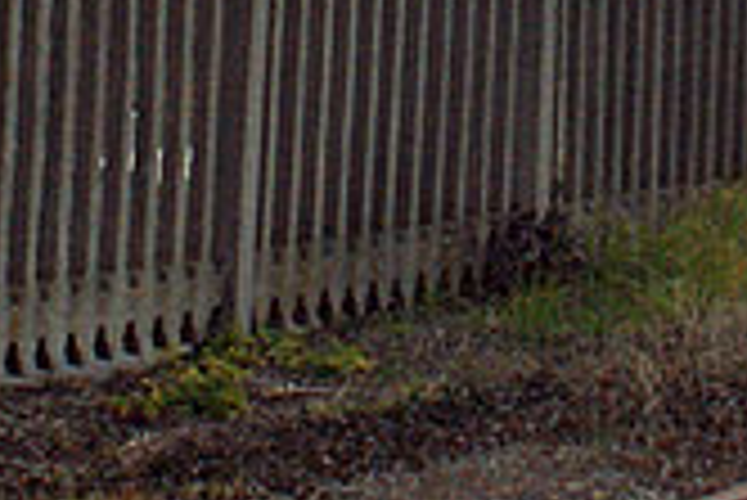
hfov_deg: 7.9
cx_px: 702
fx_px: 5379
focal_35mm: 259
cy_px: -761
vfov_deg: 5.1
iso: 800
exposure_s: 1/500
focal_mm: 28
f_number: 13
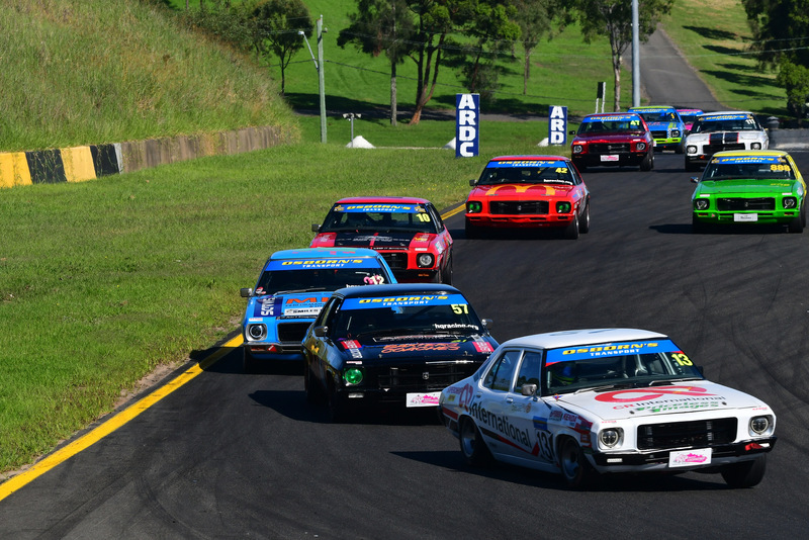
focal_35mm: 300
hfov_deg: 6.9
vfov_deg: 4.6
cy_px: 270
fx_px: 6744
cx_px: 404
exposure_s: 1/640
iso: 400
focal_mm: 200
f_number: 13
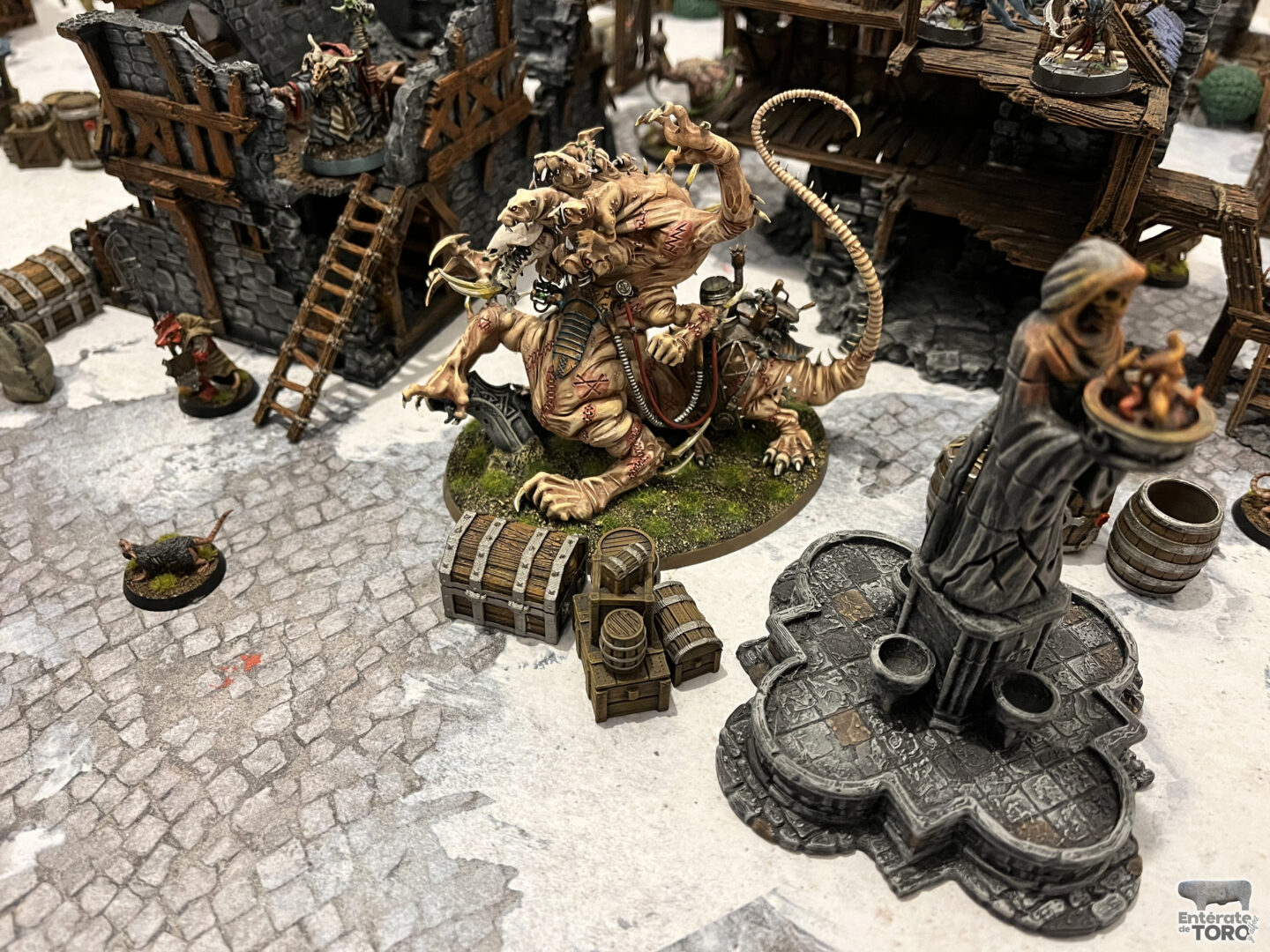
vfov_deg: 53.1
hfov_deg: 67.3
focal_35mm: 26
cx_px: 635
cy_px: 476
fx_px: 954
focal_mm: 5.1
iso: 400
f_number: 1.6
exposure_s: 1/50
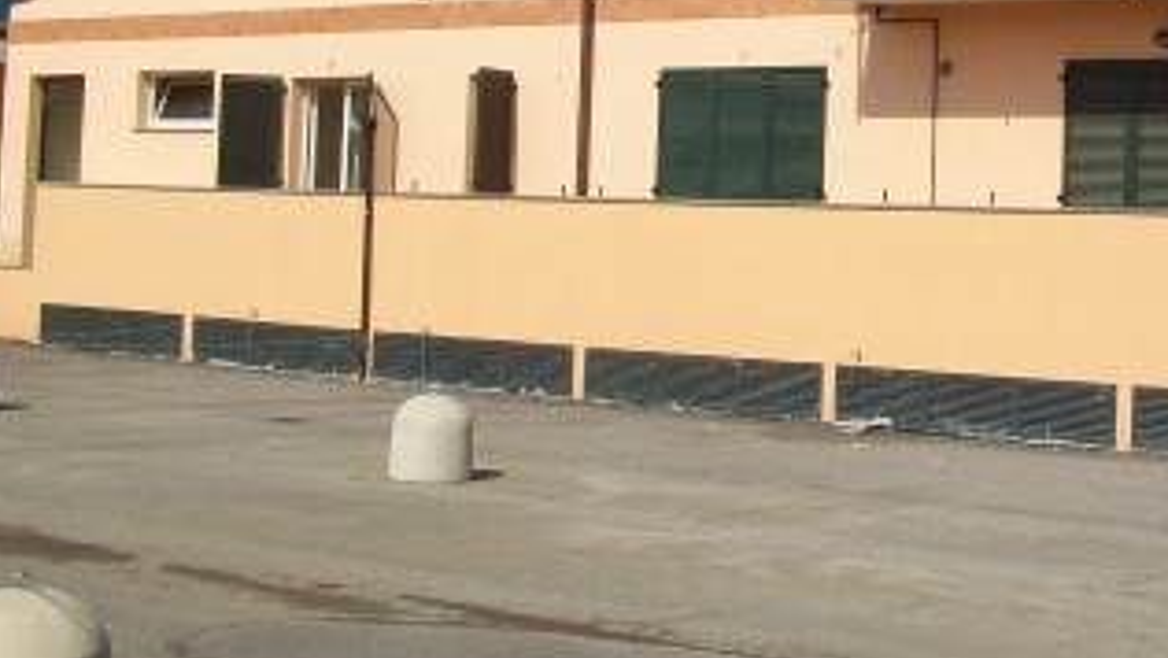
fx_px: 2324
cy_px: -52
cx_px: 998
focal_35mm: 75
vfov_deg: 15.7
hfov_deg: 27.4
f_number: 5.5
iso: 80
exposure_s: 1/727
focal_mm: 5.7
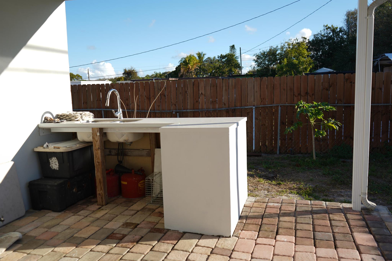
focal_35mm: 29
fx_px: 316
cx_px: 196
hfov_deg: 63.7
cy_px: 130
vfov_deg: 45.0
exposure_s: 1/320
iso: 50
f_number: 4
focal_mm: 29
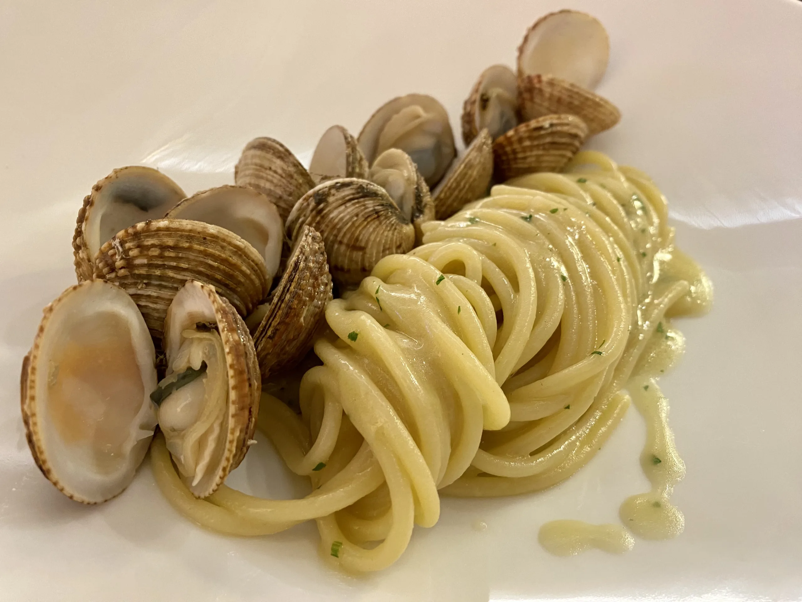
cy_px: 301
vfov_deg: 53.1
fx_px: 602
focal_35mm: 26
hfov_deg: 67.3
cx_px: 401
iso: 200
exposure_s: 1/49
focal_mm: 4.25
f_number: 1.8
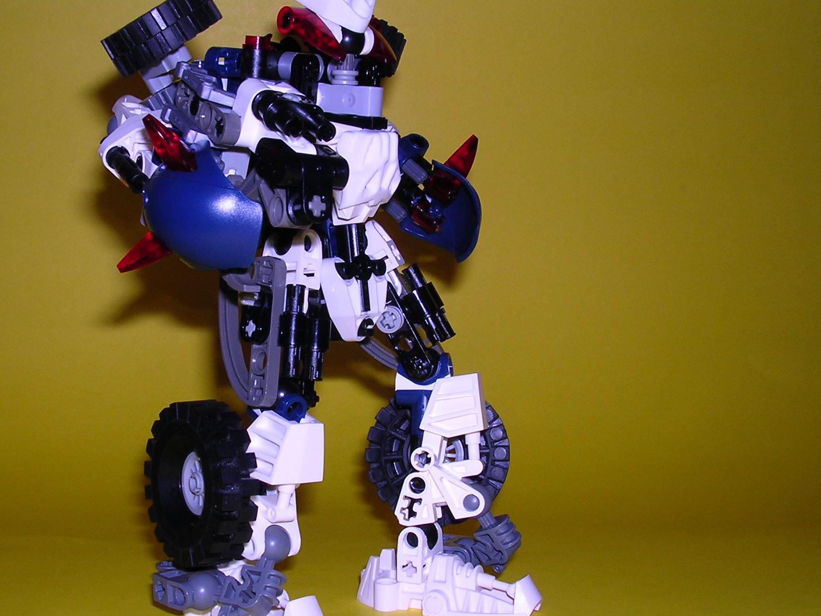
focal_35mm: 47
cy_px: 298
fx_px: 1115
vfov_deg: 30.9
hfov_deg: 40.2
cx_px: 318
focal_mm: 5.8
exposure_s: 1/60.1
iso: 100
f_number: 5.6
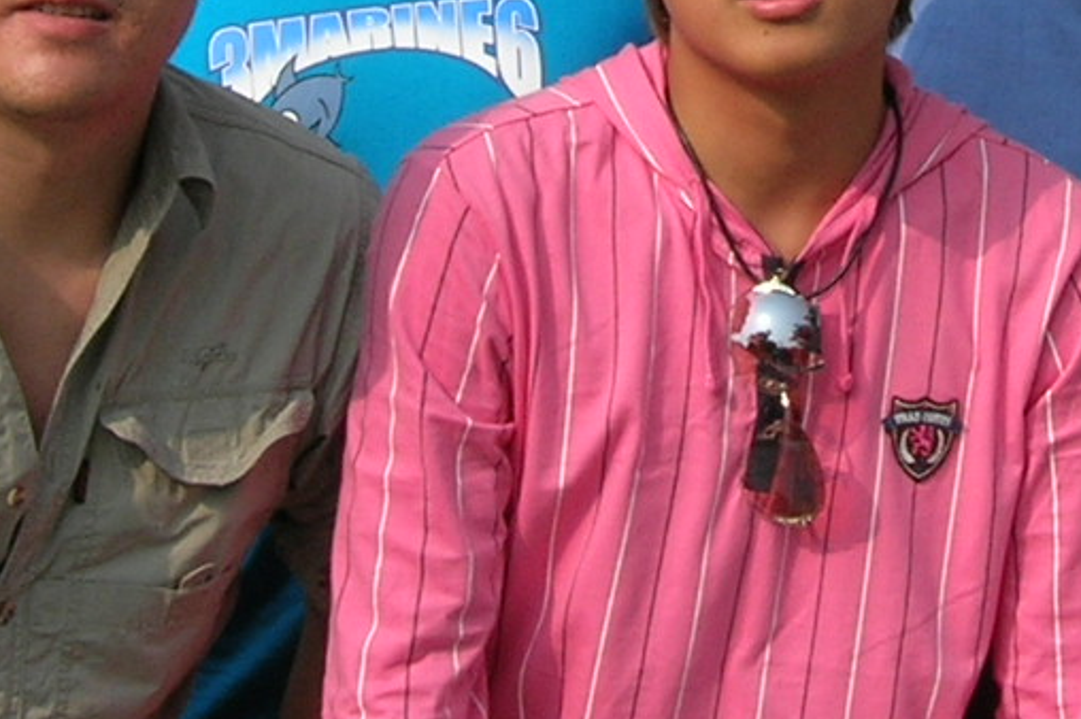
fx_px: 6422
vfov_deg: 6.3
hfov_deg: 9.5
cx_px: 1107
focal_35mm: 214
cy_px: -281
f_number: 5.4
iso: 64
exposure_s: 1/353
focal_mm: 10.6
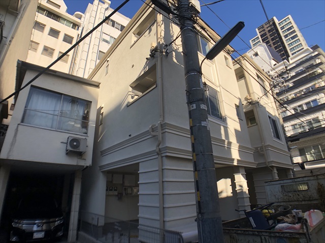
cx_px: 162
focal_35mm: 28
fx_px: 263
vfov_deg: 49.7
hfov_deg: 63.4
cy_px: 122
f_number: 1.8
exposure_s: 1/1297
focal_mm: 3.99
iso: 20
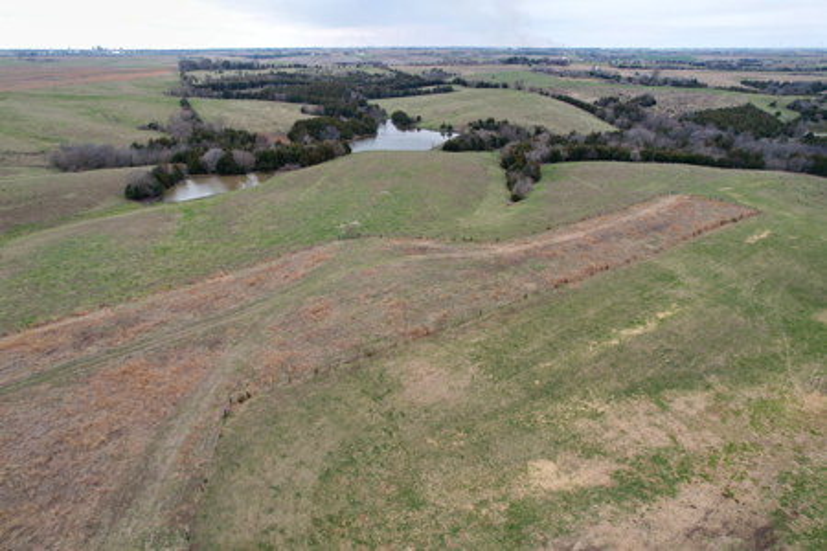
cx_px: 414
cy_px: 276
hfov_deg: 78.6
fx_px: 505
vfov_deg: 57.2
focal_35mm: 22
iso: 100
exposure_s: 1/500
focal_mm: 8.38
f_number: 2.8
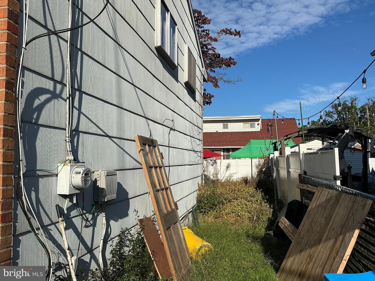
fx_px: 303
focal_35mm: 28
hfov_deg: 63.4
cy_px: 140
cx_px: 188
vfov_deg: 49.7
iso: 25
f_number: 1.8
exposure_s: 1/3322
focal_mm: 3
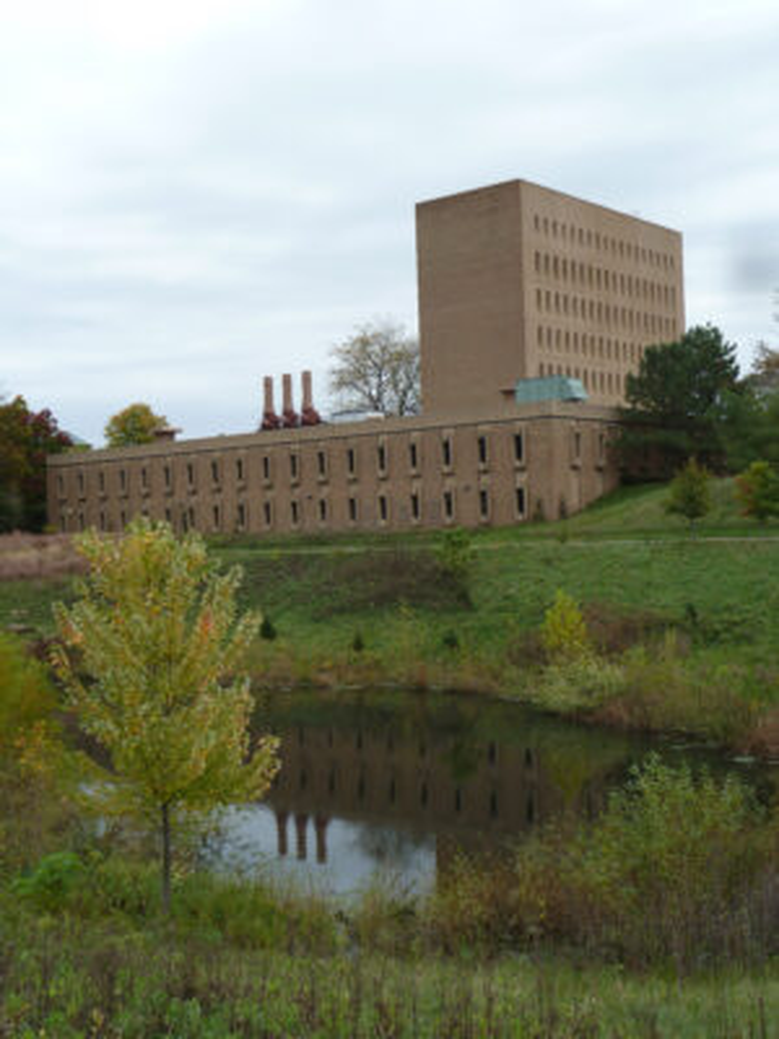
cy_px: 520
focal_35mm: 42
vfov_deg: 44.8
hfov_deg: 34.3
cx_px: 390
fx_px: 1260
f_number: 3.7
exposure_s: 1/60
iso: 80
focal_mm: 6.9
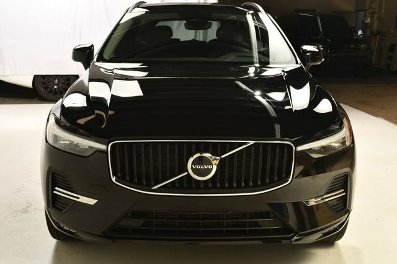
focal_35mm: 48
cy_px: 132
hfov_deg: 41.1
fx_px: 529
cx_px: 198
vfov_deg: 28.0
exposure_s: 1/160
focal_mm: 32
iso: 100
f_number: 9
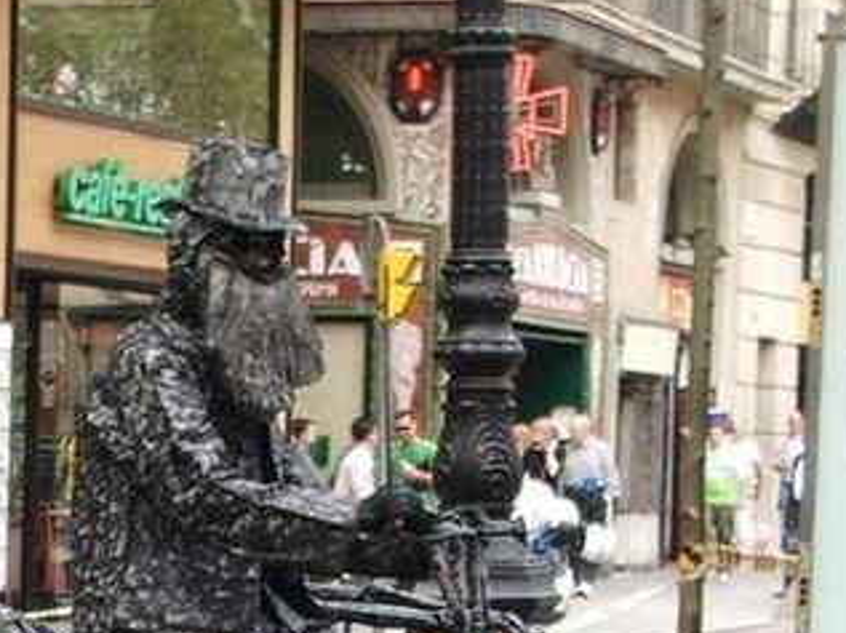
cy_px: 875
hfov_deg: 10.9
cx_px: -227
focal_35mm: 178
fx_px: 4345
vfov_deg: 8.2
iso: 100
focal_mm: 10.2
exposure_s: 1/60
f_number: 3.5
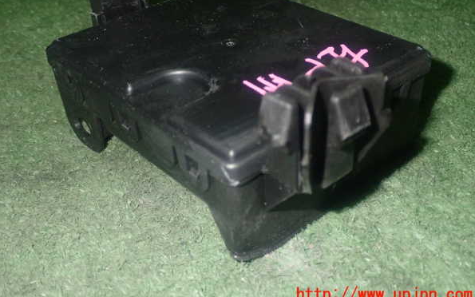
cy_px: 125
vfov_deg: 27.4
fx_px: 608
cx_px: 237
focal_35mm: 47
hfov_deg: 42.6
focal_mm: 7.84
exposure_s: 1/40
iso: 800
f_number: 9
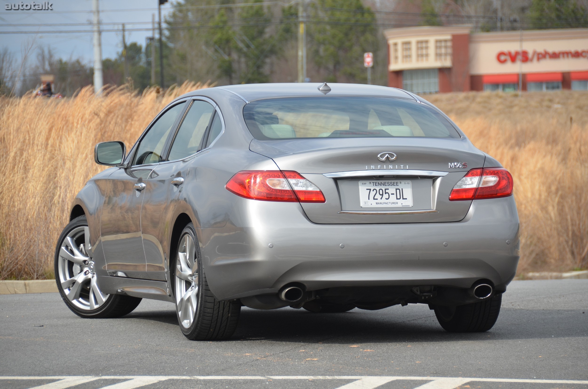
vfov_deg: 6.1
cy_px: 194
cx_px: 294
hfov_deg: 9.2
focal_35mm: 225
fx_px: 3667
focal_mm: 150
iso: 200
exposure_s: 1/500
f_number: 5.6
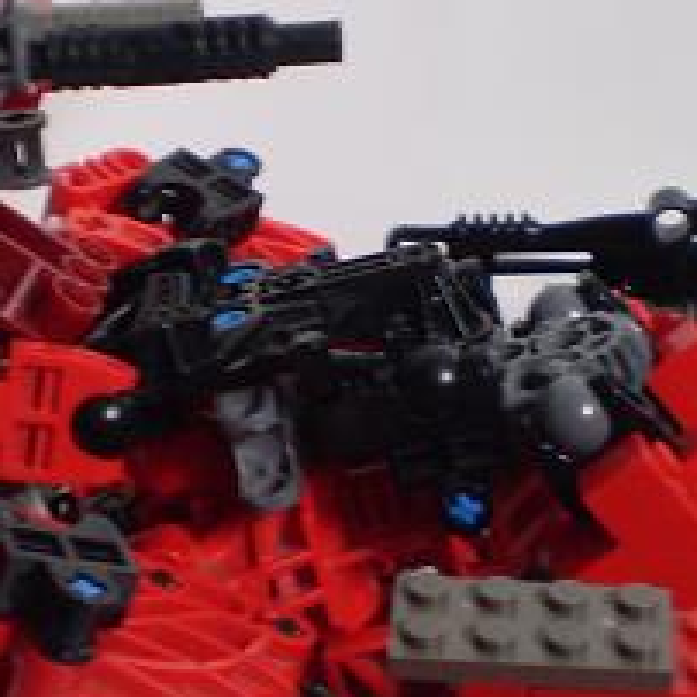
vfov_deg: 16.9
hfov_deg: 16.9
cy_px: 404
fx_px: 2346
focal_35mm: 103
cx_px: 295
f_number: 3.1
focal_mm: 6.3
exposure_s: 1/5
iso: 125
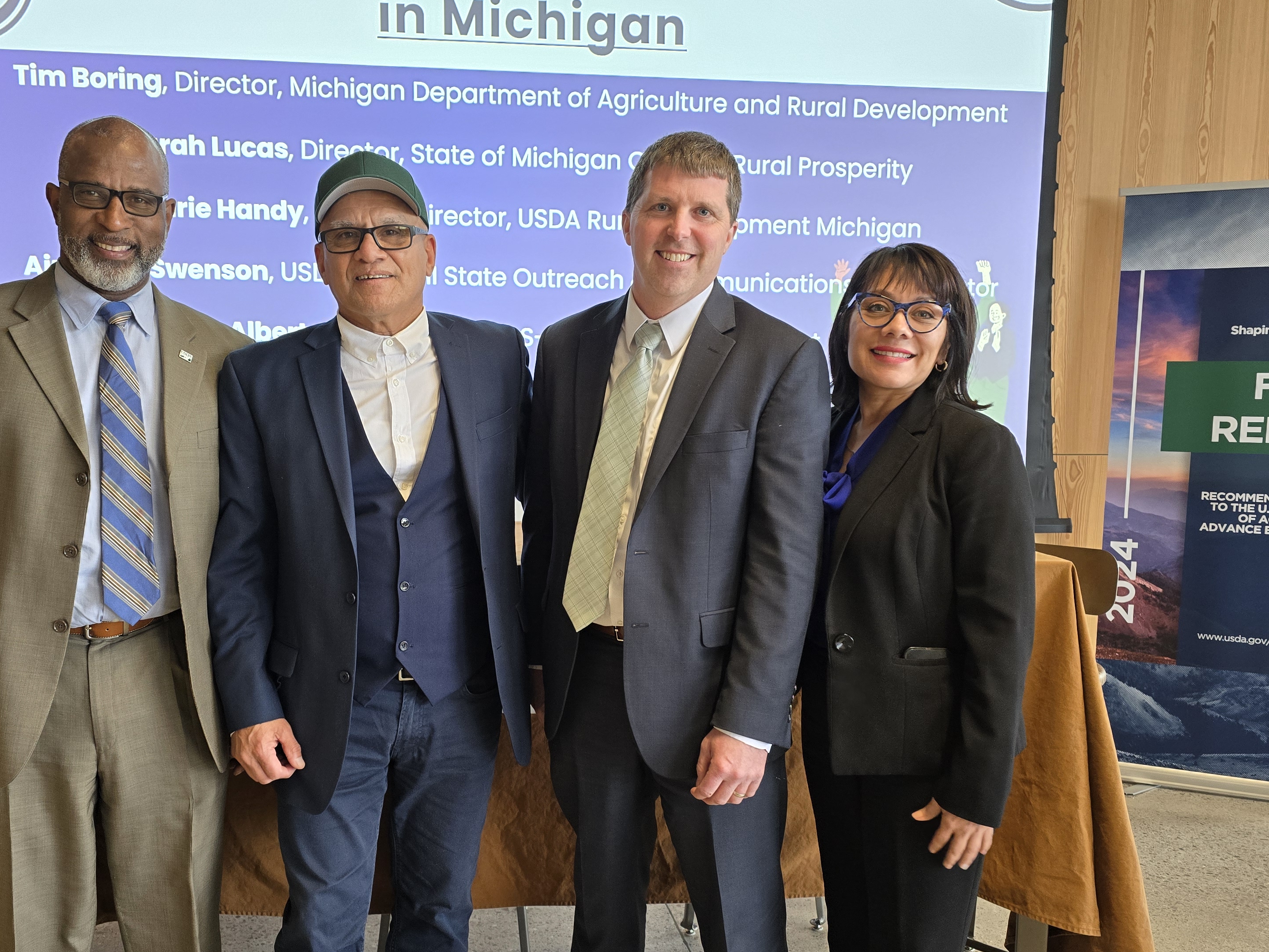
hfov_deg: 56.7
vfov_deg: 44.1
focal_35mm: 32
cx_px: 557
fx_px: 1173
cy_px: 518
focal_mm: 6.3
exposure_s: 1/60
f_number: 1.7
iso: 200
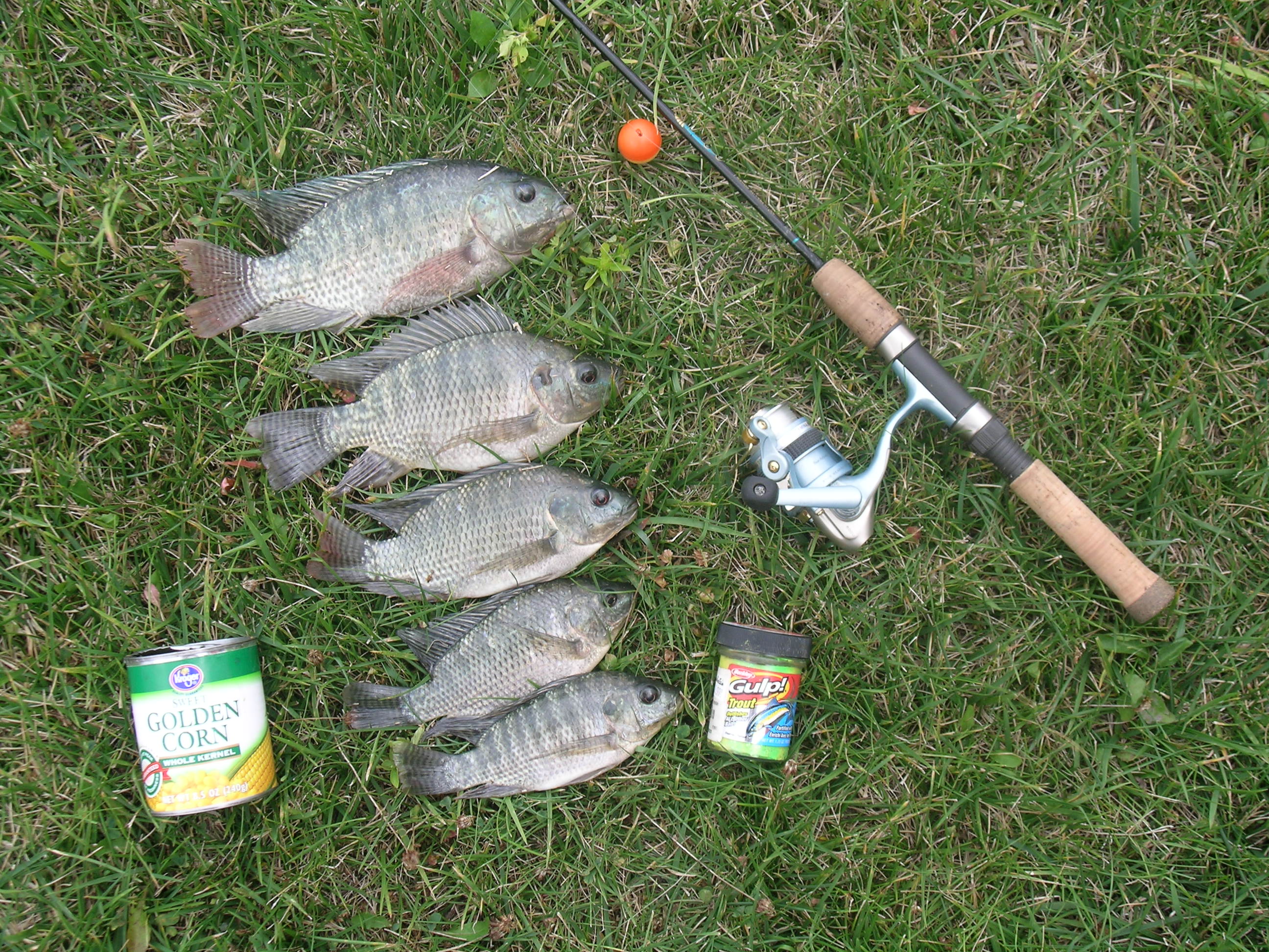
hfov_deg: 41.2
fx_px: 1686
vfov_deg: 31.5
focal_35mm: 46
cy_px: 476
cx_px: 634
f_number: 4.7
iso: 50
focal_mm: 9.5
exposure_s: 1/98
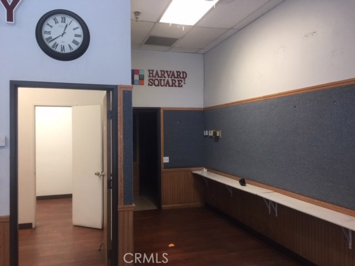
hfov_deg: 61.7
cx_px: 178
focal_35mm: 29
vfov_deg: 48.2
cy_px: 133
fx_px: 297
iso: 50
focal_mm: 4.15
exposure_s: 1/15
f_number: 2.2
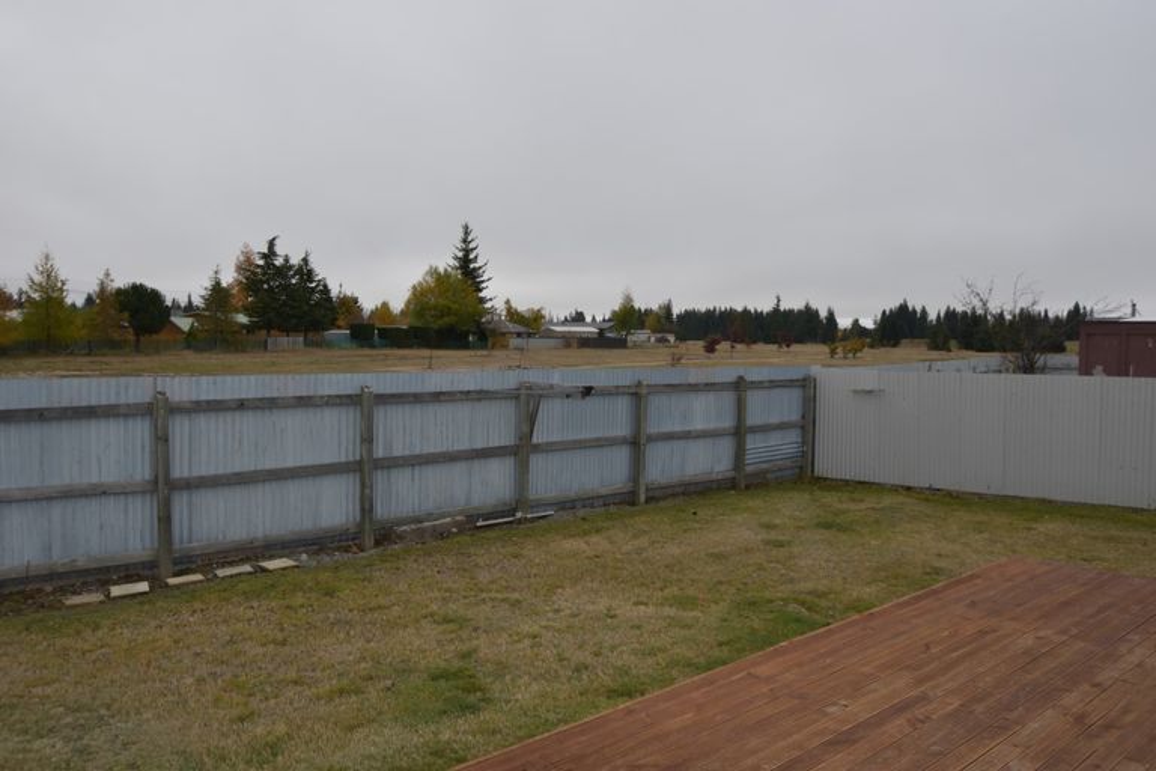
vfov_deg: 50.4
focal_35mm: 26
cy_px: 386
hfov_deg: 70.4
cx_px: 578
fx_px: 819
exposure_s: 1/200
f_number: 4.5
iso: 100
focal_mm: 17
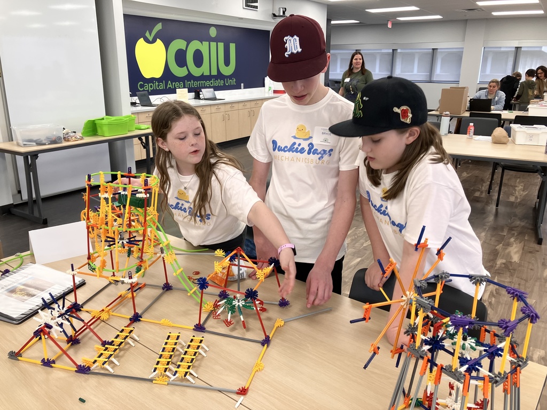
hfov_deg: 63.4
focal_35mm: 28
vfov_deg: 49.7
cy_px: 205
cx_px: 274
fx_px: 442
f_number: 1.8
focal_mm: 3.99
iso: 50
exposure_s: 1/60
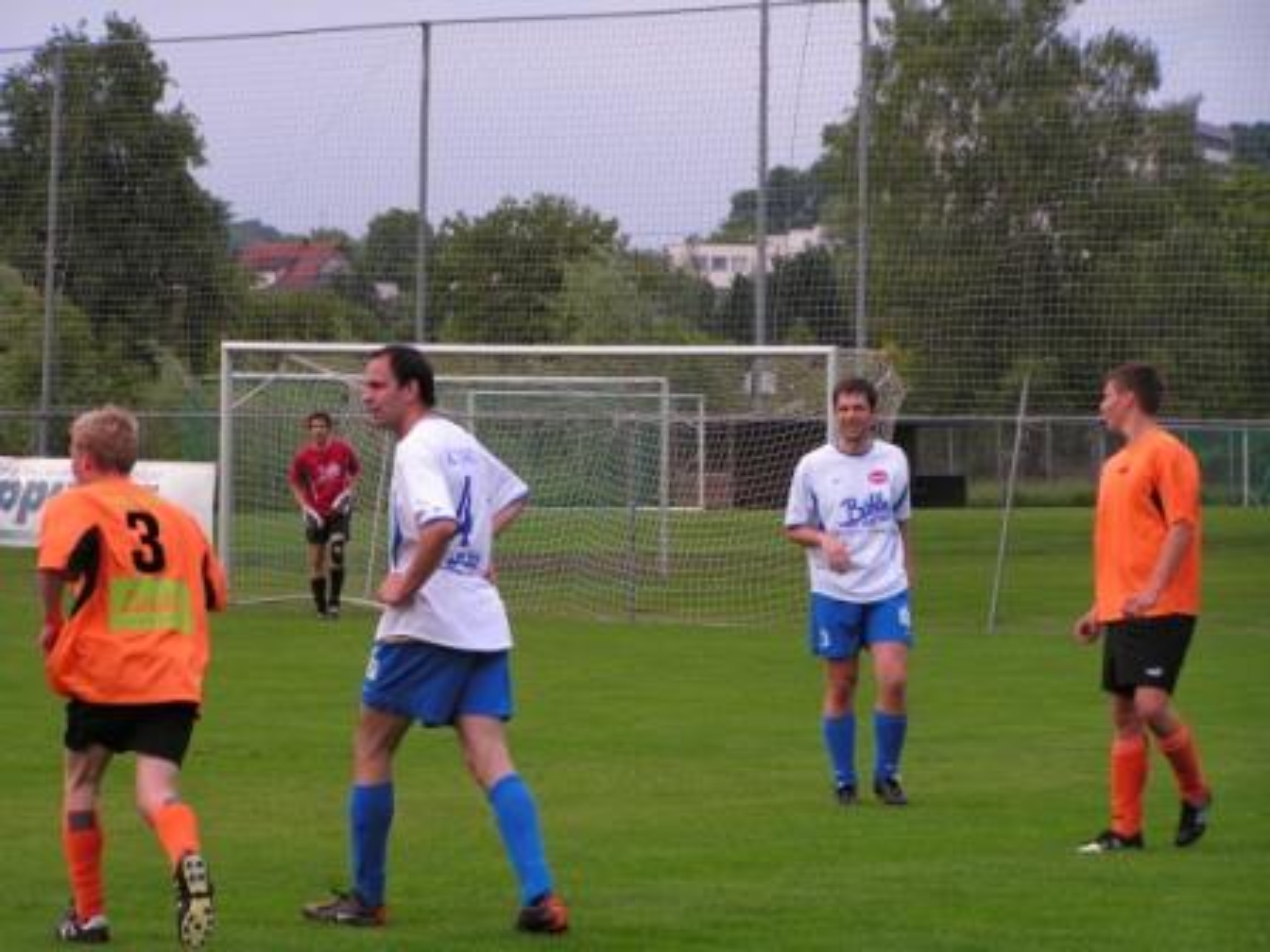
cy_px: 476
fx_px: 5467
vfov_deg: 10.0
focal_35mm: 149
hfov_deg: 13.3
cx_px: 635
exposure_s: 1/500
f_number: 3.2
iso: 100
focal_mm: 24.8
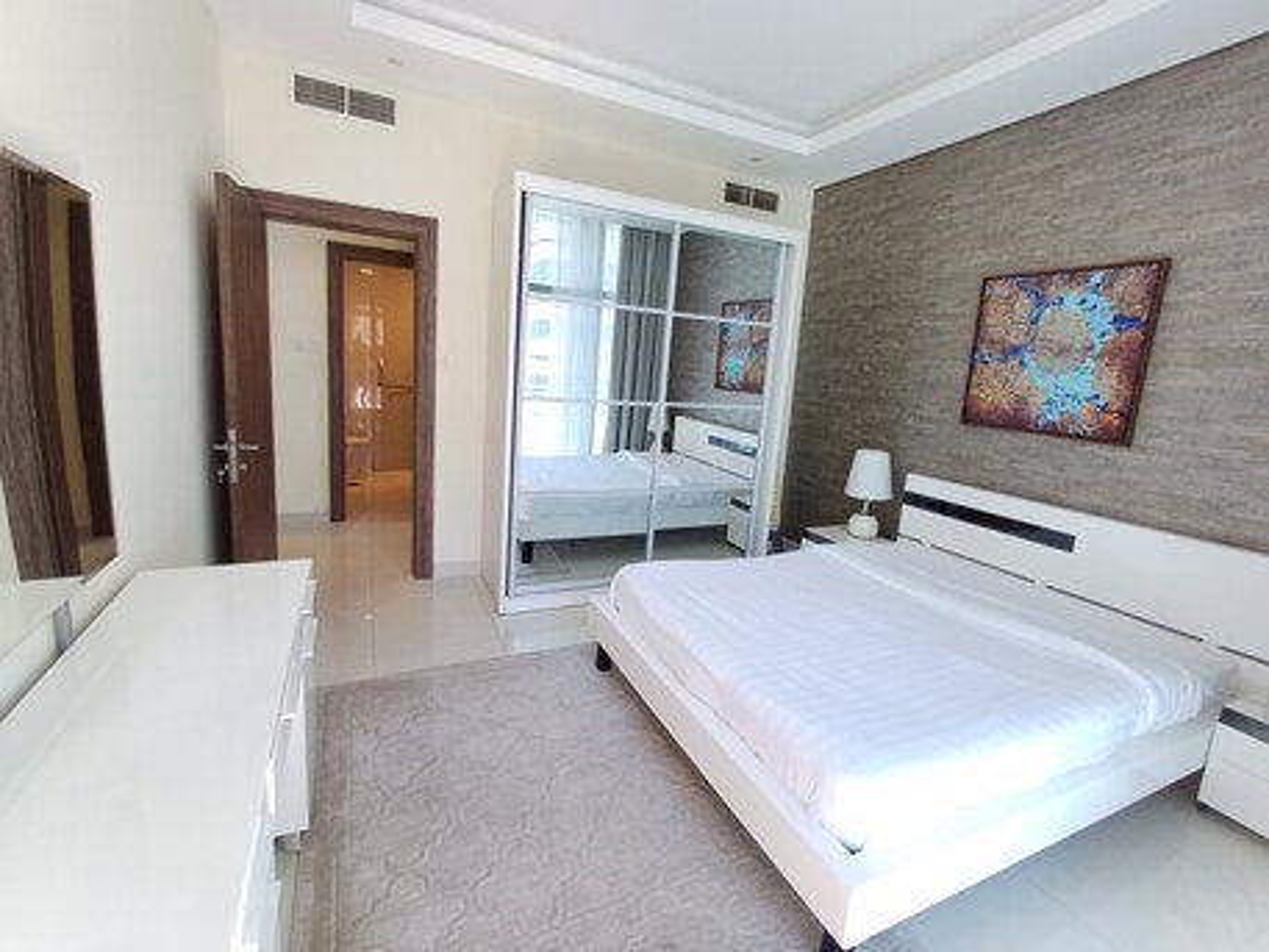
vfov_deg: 78.1
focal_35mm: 16
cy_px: 476
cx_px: 634
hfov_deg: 94.5
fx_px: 587
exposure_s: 1/50
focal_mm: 1.64
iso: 100
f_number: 2.2
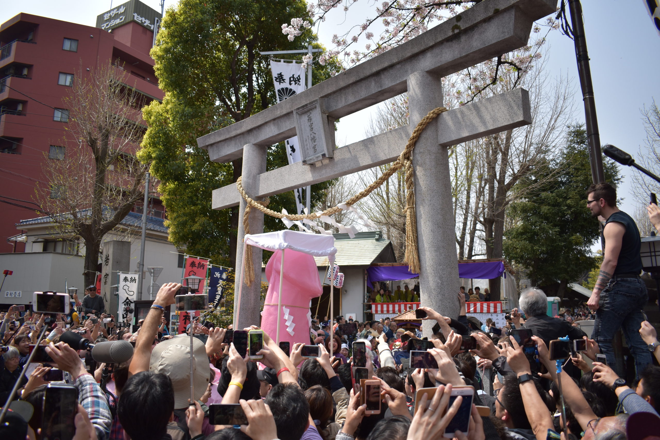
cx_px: 330
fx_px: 495
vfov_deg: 47.9
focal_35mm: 27
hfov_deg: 67.4
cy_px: 220
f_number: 3.5
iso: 200
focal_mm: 18
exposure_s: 1/1600
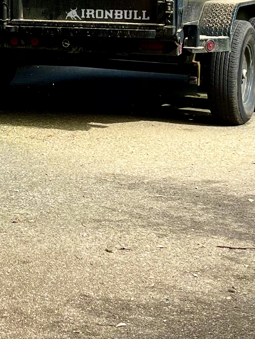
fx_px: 943
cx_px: -68
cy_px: 10
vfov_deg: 19.9
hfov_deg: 14.8
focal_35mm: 96
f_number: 1.6
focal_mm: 5.1
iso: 32
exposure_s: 1/2857
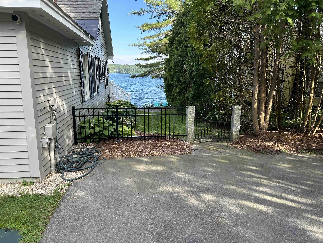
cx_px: 162
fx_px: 243
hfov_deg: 67.3
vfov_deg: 53.1
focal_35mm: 26
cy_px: 122
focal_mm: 5.7
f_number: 1.5
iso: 50
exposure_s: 1/521
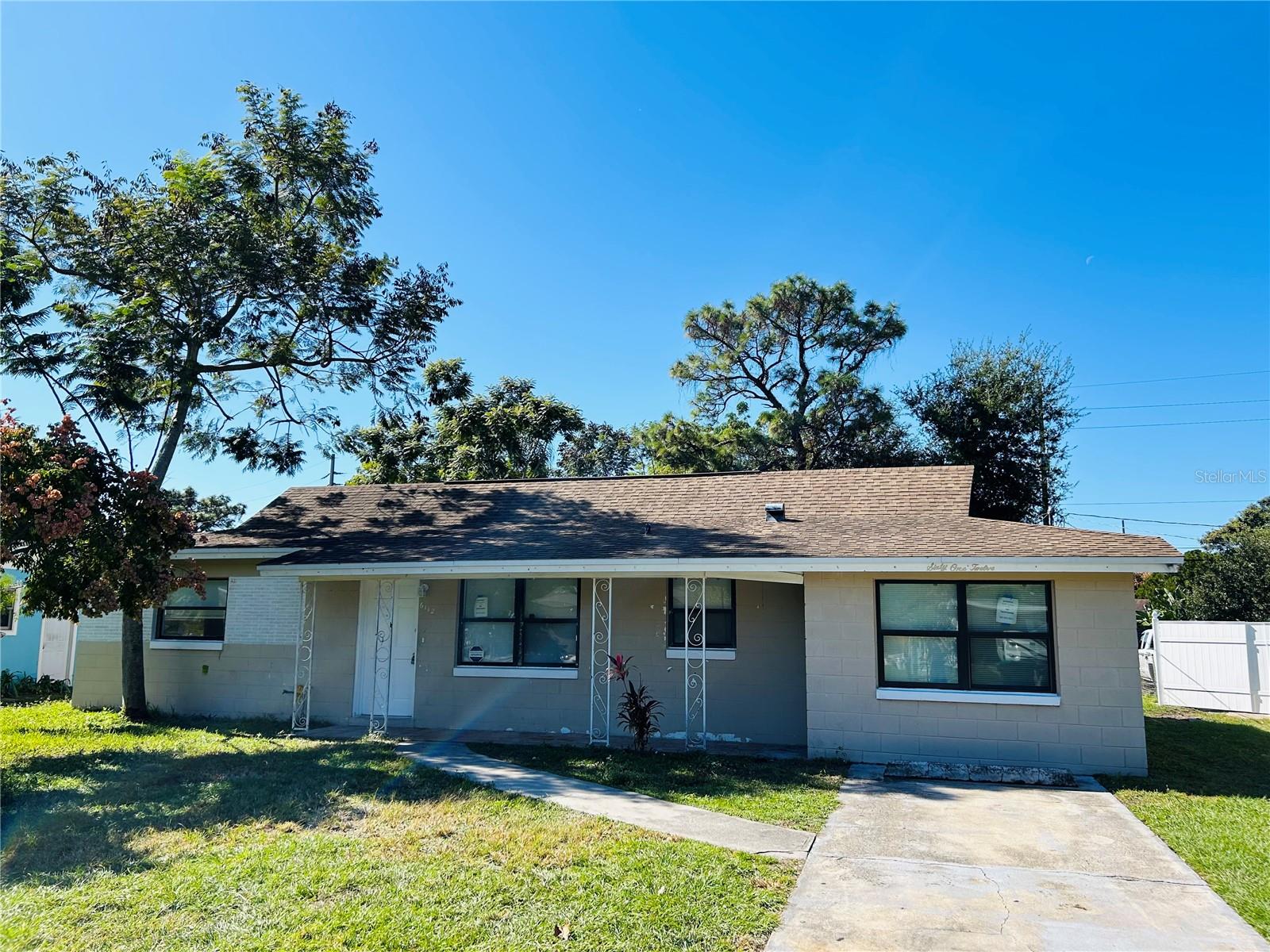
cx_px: 635
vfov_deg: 53.1
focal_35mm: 26
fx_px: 954
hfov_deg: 67.3
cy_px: 476
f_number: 1.5
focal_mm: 5.7
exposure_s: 1/3257
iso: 50
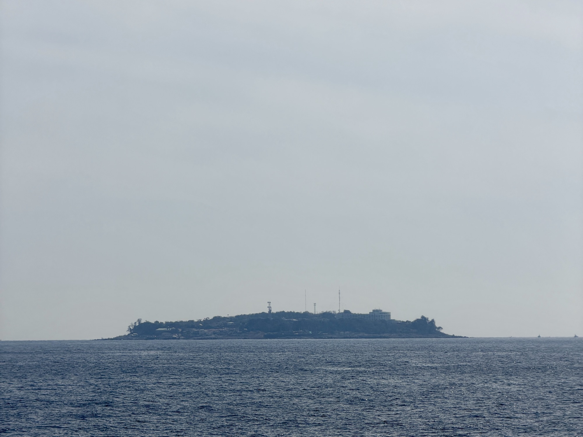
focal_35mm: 100
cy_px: 218
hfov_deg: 19.6
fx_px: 1684
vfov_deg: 14.8
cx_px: 292
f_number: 2.8
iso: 25
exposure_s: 1/1534
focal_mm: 16.89
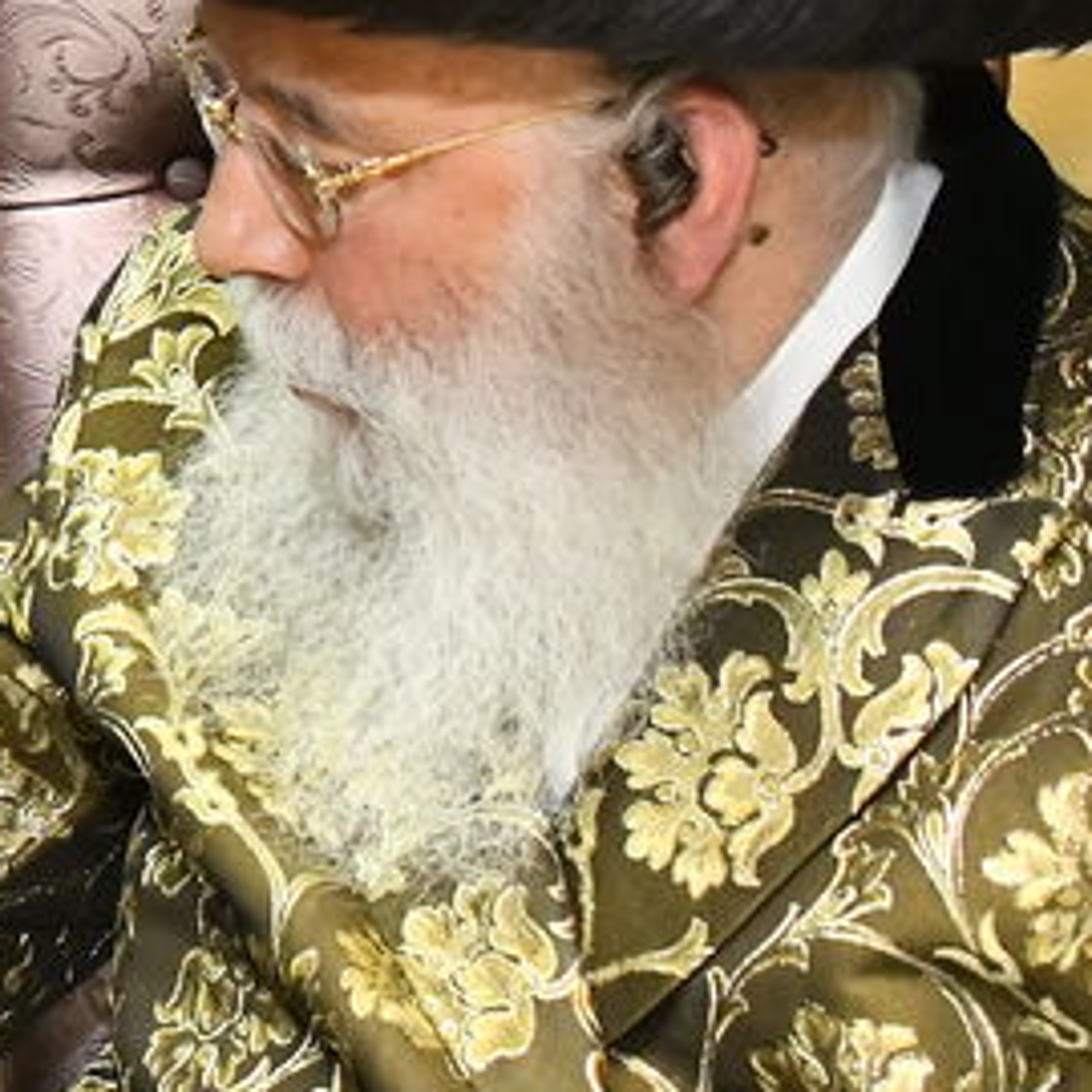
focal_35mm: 154
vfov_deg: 11.2
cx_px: -975
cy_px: -156
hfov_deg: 10.6
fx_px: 5496
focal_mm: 35
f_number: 5.6
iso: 4000
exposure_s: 1/125
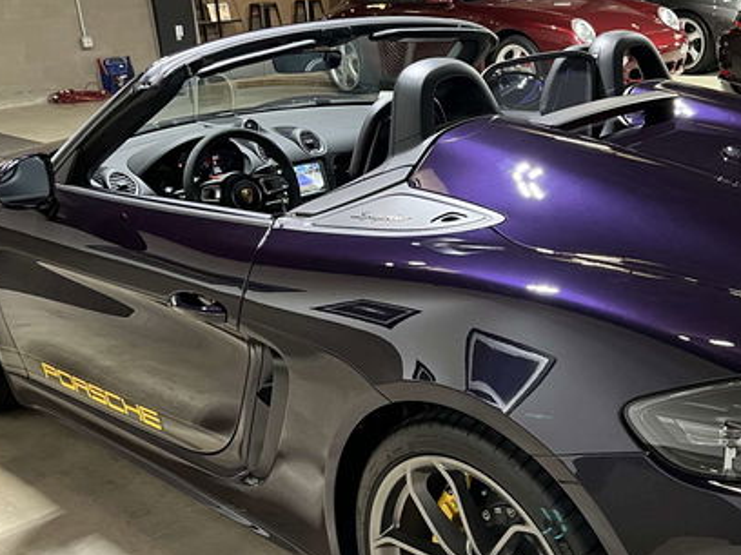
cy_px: 346
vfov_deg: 29.6
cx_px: 554
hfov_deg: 38.0
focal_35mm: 49
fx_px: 1049
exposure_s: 1/30
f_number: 1.6
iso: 500
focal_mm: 5.1
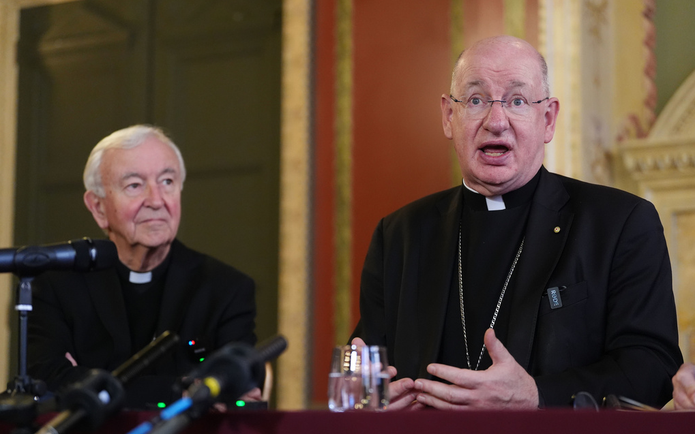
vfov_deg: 15.4
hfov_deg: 24.4
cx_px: 347
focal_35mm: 85
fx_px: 1610
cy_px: 225
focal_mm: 83
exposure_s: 1/250
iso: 4000
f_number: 2.8
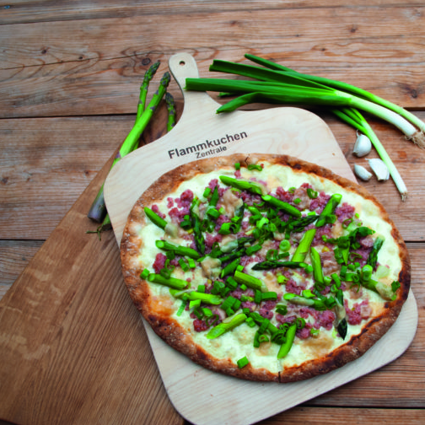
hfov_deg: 46.8
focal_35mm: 35
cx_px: 265
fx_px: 486
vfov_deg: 47.2
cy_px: 212
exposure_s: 1/60
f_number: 4
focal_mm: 18
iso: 200
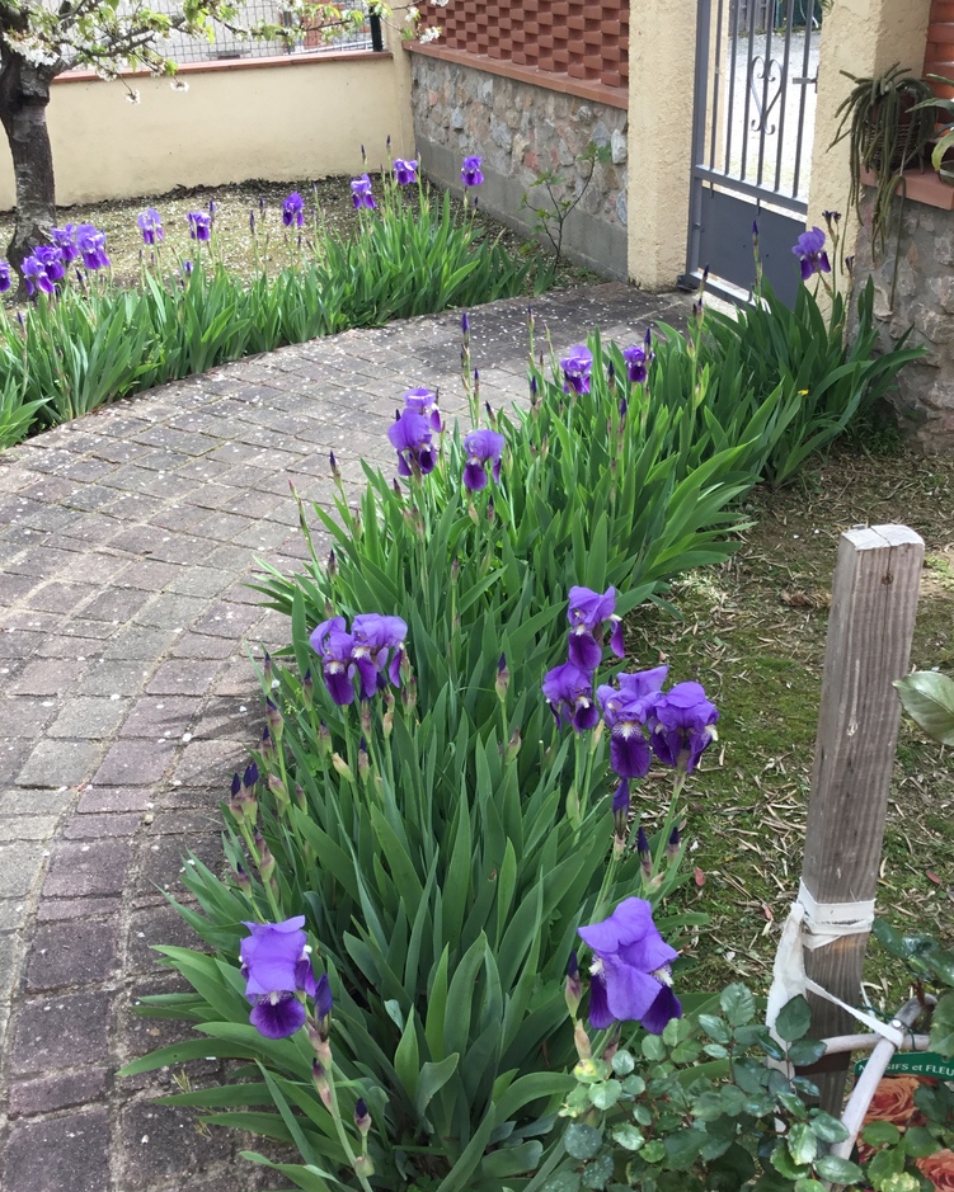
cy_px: 598
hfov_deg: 44.5
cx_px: 483
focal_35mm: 33
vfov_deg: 54.2
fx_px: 1165
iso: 25
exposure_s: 1/205
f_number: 2.4
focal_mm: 3.3
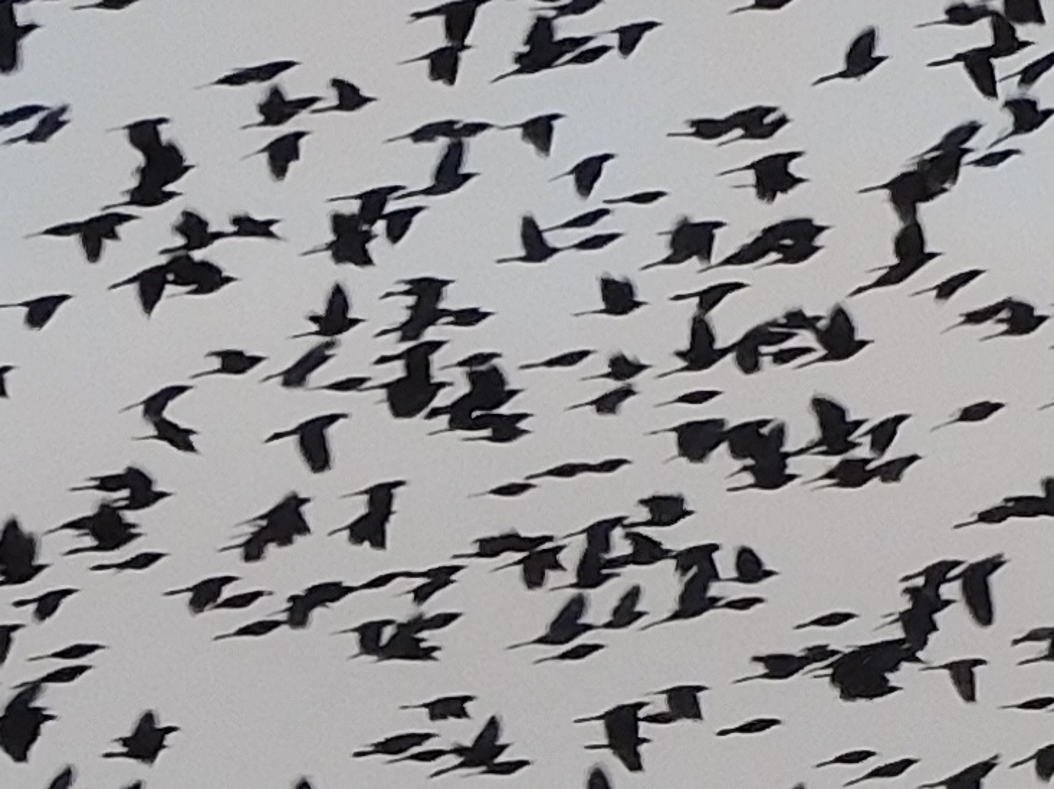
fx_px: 5752
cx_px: 690
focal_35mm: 189
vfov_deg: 7.9
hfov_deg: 10.5
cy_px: 432
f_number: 5
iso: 140
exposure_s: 1/250
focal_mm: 20.6
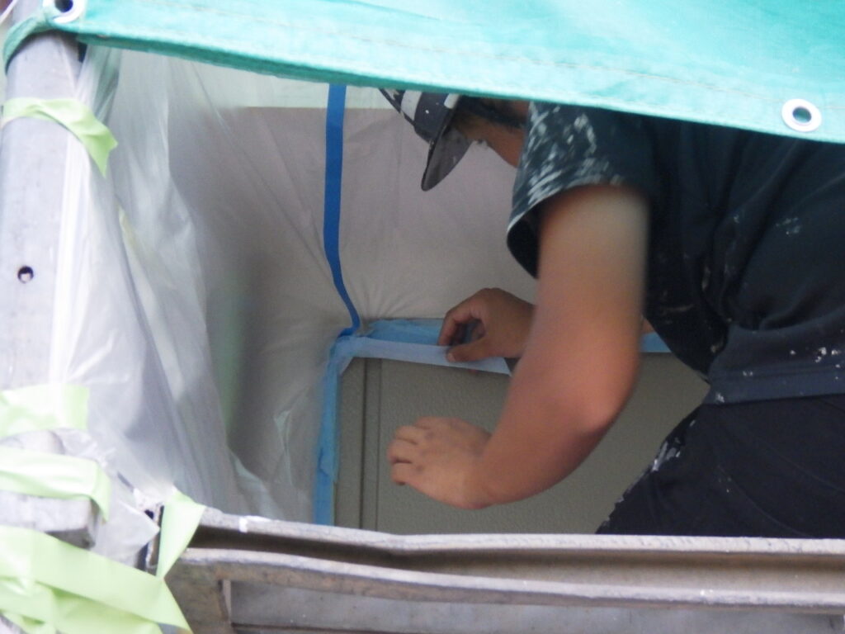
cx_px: 422
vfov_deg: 19.1
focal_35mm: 77
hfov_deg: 25.3
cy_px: 317
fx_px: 1880
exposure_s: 1/100
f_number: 4.8
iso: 640
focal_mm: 13.7
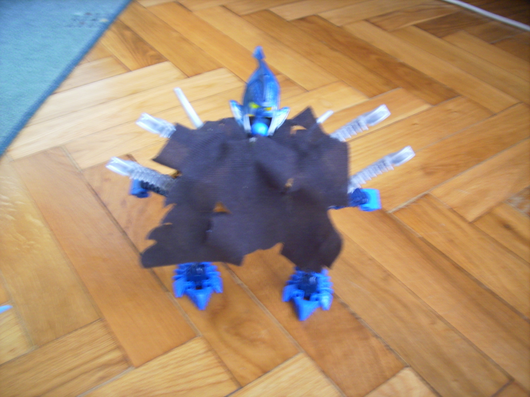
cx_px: 265
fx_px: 490
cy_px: 198
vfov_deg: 44.2
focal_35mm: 32
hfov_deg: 56.8
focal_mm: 5.99
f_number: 2.8
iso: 50
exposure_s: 1.6
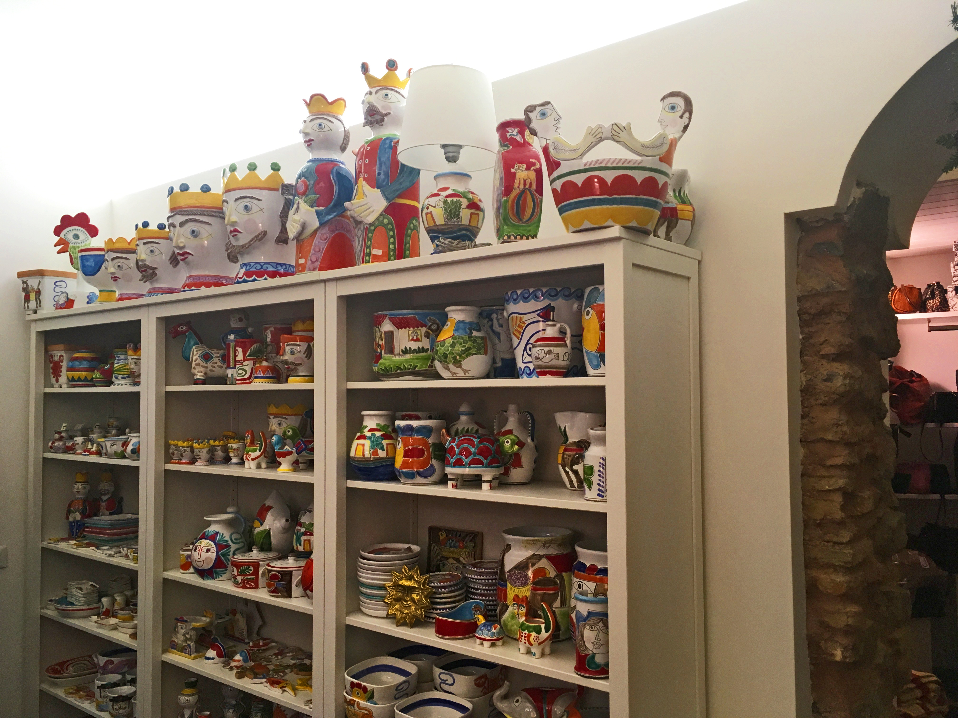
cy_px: 359
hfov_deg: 61.7
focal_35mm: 29
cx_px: 479
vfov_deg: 48.2
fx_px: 803
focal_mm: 4.15
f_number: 2.2
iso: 100
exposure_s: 1/33
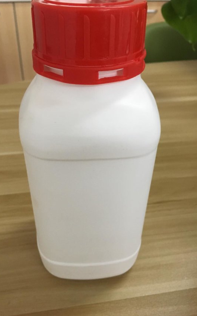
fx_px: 266
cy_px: 157
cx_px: 92
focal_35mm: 31
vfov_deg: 61.2
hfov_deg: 40.6
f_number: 2.2
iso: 160
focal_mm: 4.15
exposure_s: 1/33
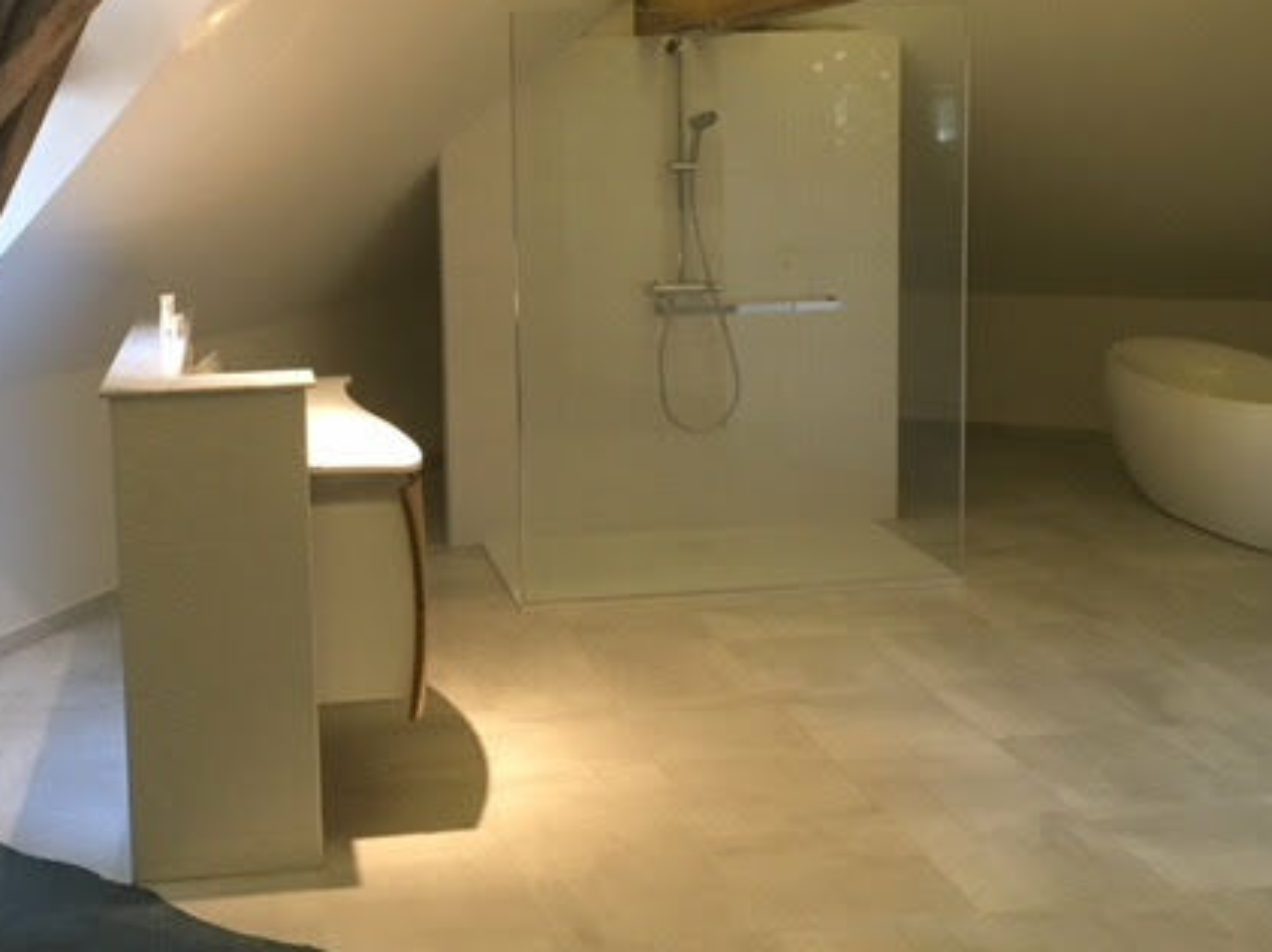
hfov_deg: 42.6
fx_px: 1616
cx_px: 461
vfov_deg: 32.6
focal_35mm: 44
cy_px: 325
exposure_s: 1/33
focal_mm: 4.15
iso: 160
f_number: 2.2
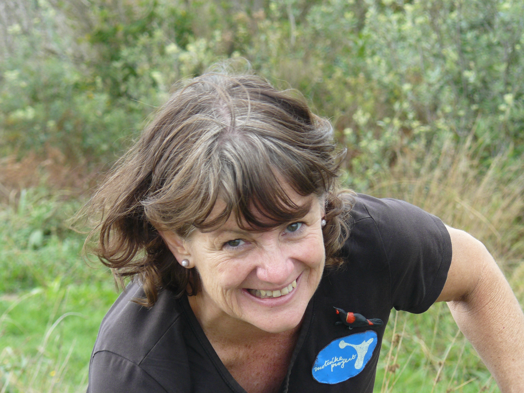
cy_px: 196
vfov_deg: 7.2
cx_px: 262
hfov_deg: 9.7
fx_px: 3103
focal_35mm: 205
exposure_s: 1/100
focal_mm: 34.2
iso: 100
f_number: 4
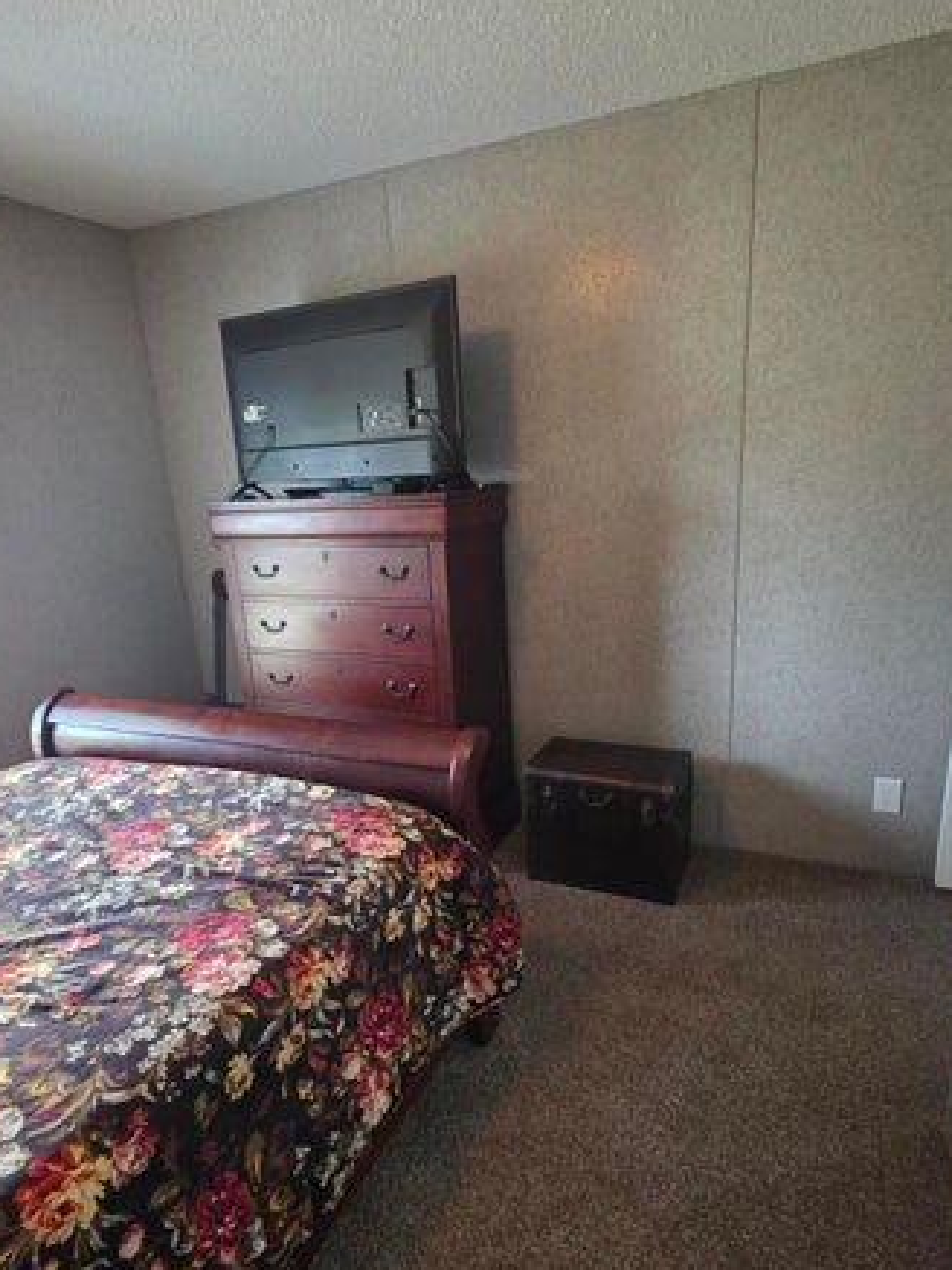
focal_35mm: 19
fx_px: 697
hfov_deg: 68.6
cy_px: 693
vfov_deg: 84.5
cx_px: 473
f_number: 1.9
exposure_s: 1/60
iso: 400
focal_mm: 2.2
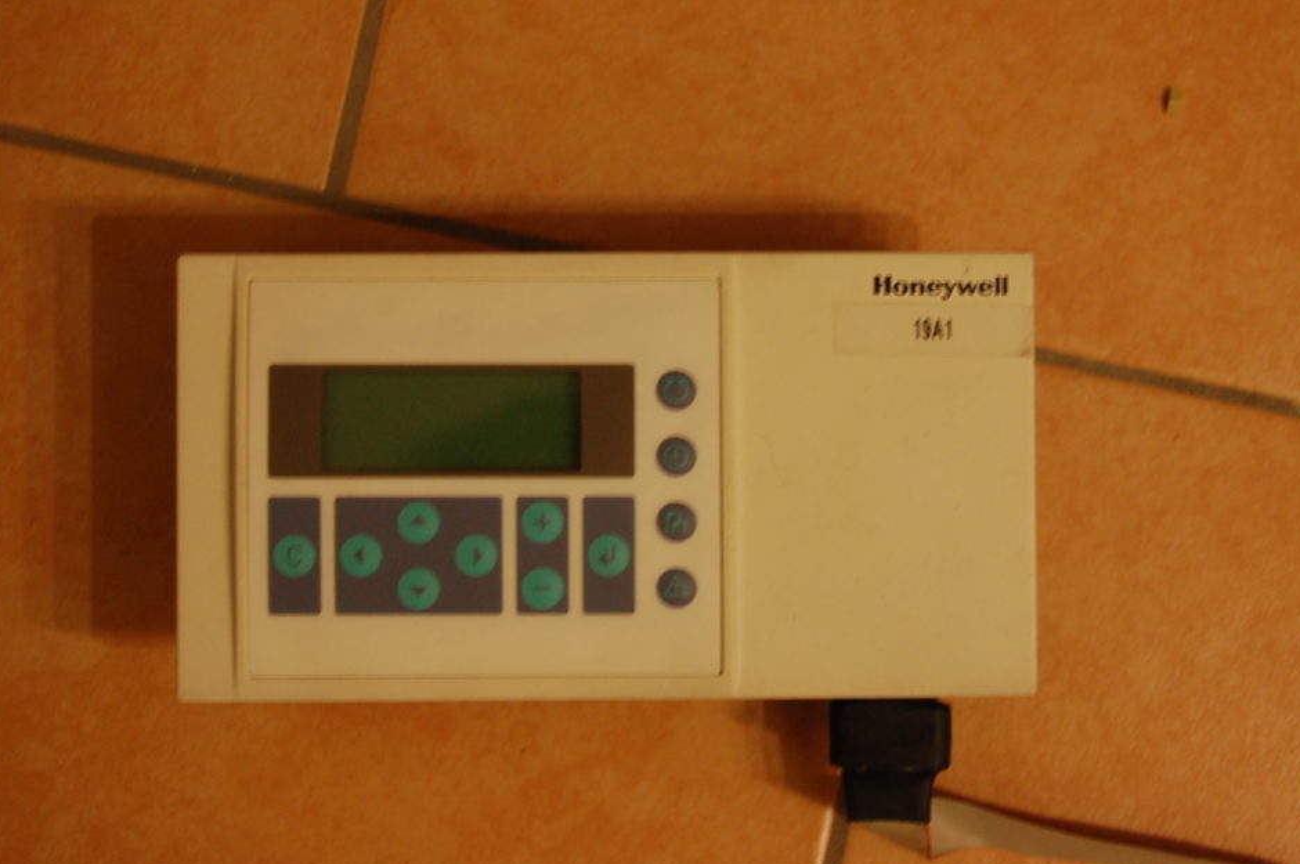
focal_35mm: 85
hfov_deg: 23.9
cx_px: 698
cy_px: 403
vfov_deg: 16.0
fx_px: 3067
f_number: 5.6
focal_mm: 52
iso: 800
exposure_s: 1/8
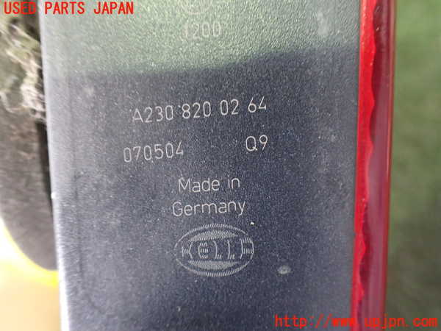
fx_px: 382
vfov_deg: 46.8
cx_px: 220
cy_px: 166
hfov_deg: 60.0
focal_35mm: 30
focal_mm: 5.4
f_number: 2.3
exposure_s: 1/30
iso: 1000
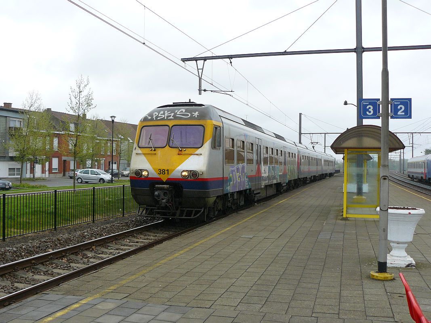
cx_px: 216
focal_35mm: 36
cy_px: 162
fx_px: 448
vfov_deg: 39.6
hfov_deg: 51.4
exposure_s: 1/200
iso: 100
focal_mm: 6
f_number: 4
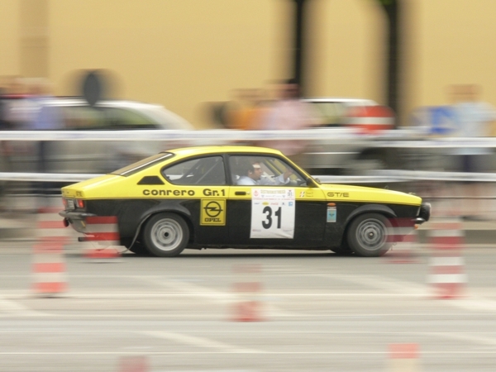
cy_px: 186
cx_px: 248
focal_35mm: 343
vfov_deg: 4.3
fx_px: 4915
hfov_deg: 5.8
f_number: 11
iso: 80
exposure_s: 1/40
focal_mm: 72.5
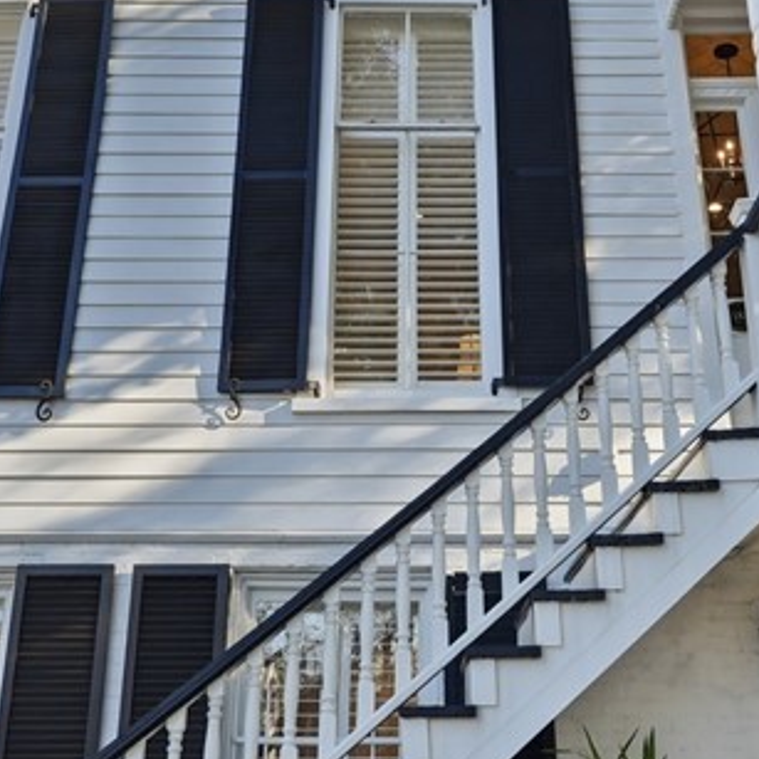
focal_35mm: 48
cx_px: 407
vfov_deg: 34.4
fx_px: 1191
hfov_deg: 35.3
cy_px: 163
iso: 320
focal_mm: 16
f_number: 9
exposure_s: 1/4000
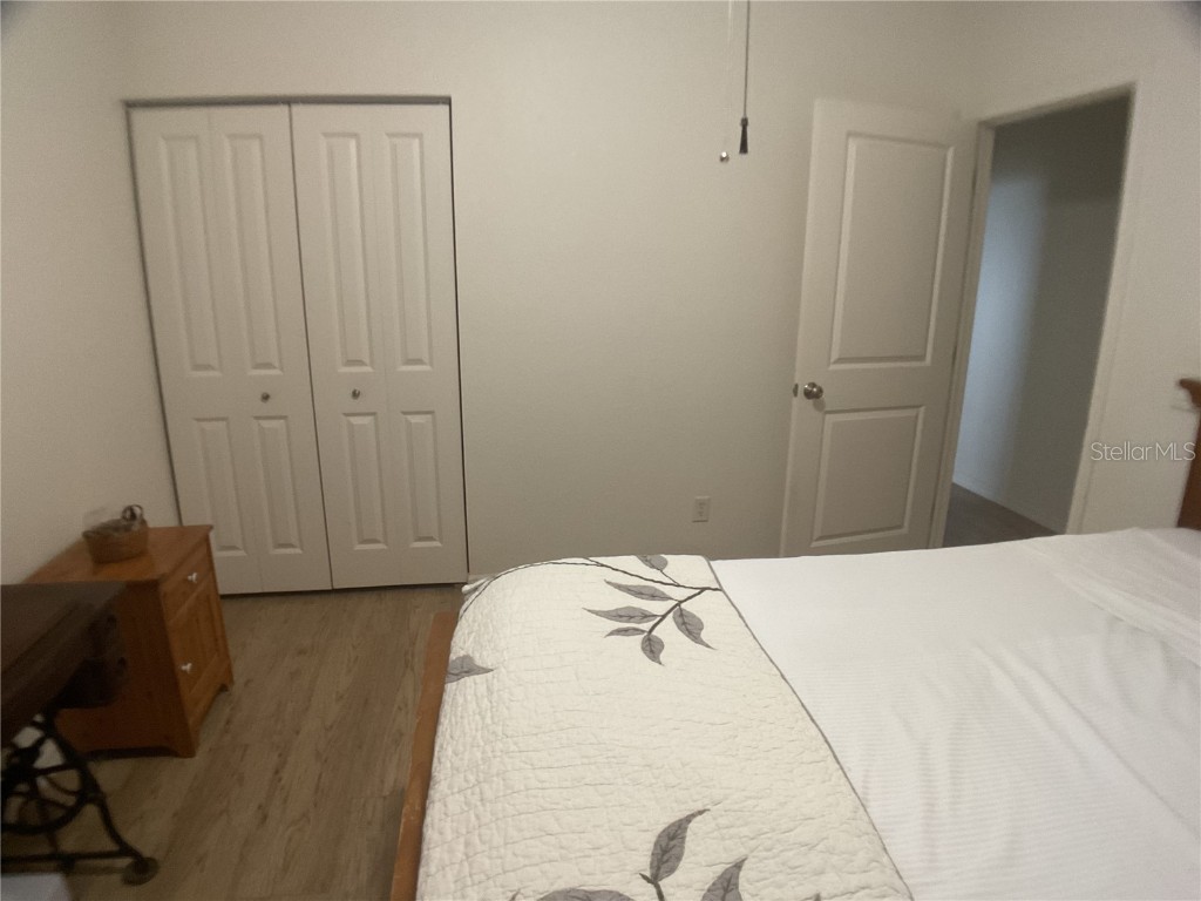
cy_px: 450
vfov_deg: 48.2
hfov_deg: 61.7
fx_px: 1006
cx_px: 600
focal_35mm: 29
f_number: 1.8
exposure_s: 1/40
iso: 250
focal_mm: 3
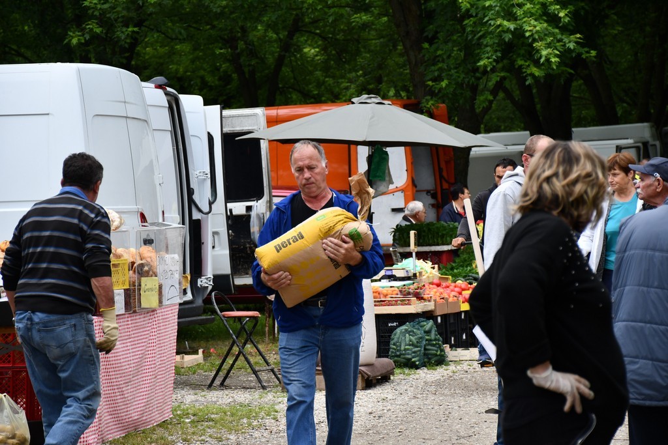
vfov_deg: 10.2
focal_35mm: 135
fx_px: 2505
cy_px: 222
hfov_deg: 15.2
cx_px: 334
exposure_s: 1/500
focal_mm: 90
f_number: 5.3
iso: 500
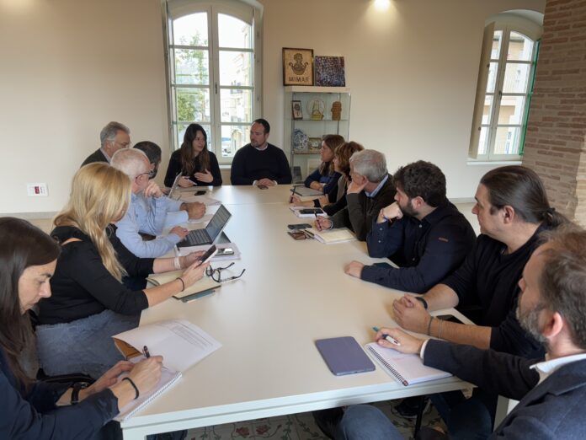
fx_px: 440
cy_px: 220
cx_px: 293
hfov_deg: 67.3
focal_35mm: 26
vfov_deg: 53.1
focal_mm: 5.96
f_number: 1.6
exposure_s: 1/100
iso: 50
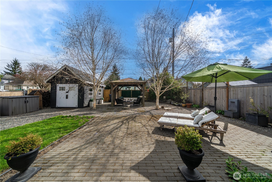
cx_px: 136
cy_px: 91
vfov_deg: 90.0
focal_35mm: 12
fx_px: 91
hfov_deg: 112.6
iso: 100
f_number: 6.7
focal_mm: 12
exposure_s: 1/350
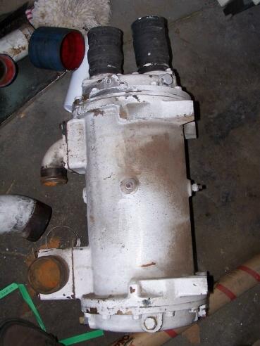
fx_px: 561
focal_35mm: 56
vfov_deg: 34.3
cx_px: 130
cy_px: 173
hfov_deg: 26.1
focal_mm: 9.3
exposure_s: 1/60
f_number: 3.2
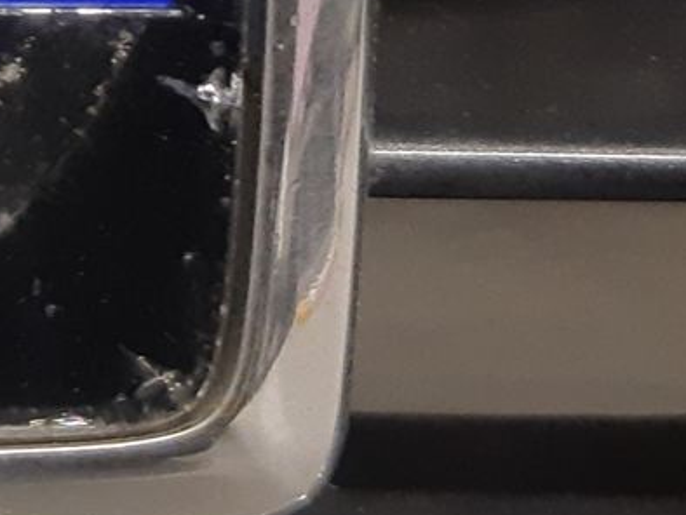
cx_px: -279
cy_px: -211
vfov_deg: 10.7
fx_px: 2677
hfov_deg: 13.9
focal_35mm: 135
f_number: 1.7
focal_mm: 3.93
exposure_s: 1/50
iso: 200
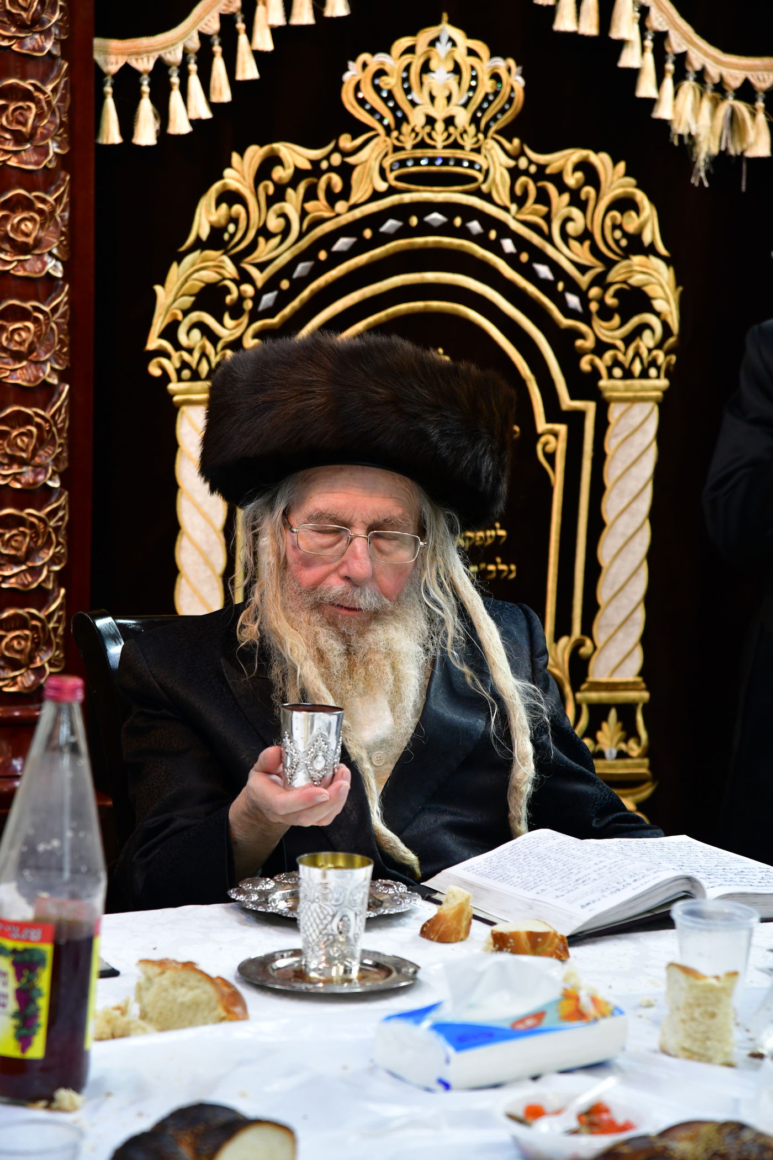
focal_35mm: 120
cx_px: 386
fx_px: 3865
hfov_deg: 11.4
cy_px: 580
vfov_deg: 17.1
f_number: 5.6
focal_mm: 120
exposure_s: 1/100
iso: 2000
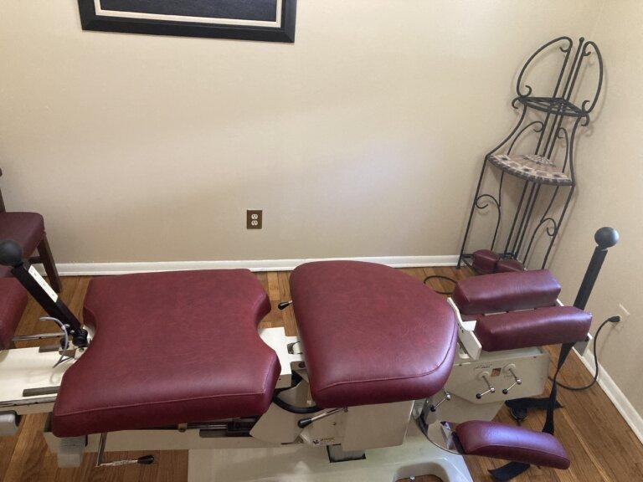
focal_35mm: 28
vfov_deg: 49.7
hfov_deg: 63.4
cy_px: 241
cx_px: 322
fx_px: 520
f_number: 1.8
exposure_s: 1/59
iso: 320
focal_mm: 3.99
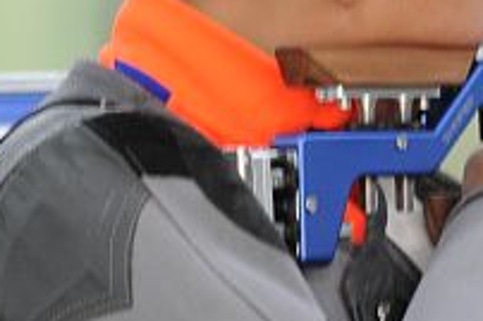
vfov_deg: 2.3
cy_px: 105
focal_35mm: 607
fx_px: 8131
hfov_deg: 3.4
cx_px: 294
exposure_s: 1/40
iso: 800
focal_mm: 102
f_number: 4
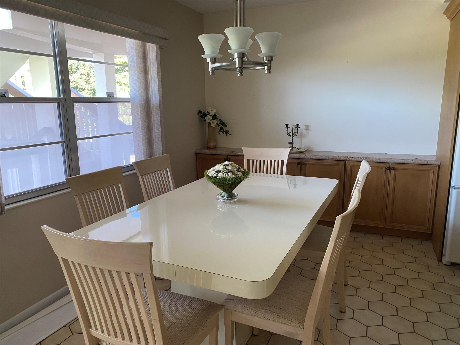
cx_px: 230
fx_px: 346
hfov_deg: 67.3
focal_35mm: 26
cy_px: 172
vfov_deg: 53.1
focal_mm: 4.25
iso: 125
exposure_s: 1/64
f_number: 1.8
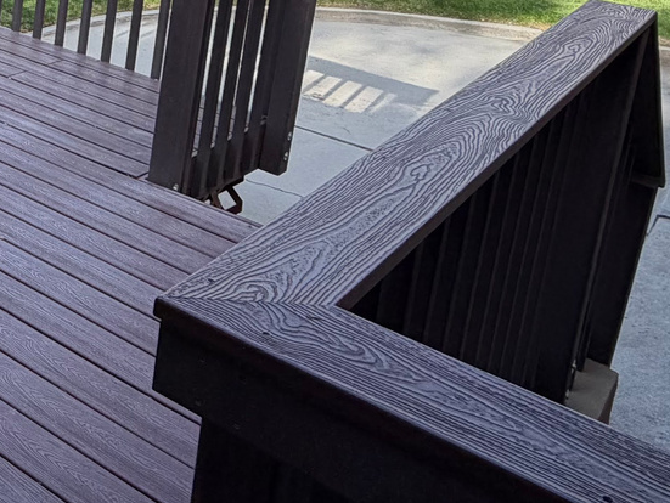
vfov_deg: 26.0
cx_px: -114
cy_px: -49
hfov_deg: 31.4
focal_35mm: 52
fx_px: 1007
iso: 50
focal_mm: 2.22
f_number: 2.2
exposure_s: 1/502
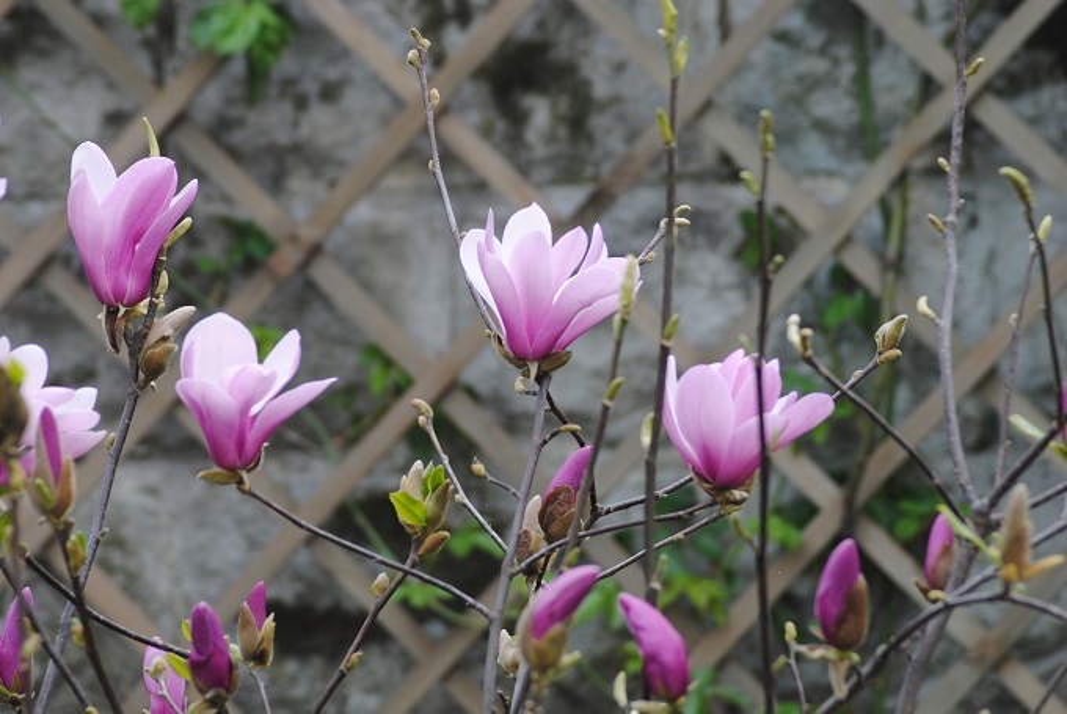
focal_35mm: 218
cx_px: 534
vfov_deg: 6.3
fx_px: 6453
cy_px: 357
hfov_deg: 9.5
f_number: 6.3
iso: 200
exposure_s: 1/125
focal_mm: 145
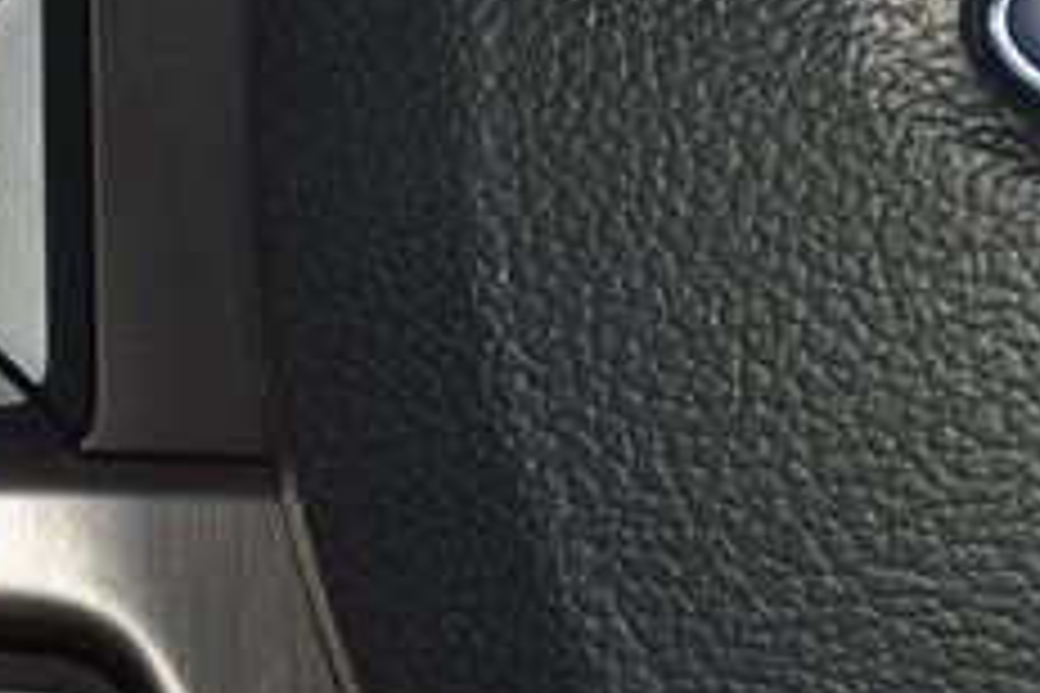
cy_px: 637
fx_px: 8406
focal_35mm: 291
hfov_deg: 7.0
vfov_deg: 4.7
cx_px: -135
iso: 100
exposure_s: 1/125
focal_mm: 70
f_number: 8
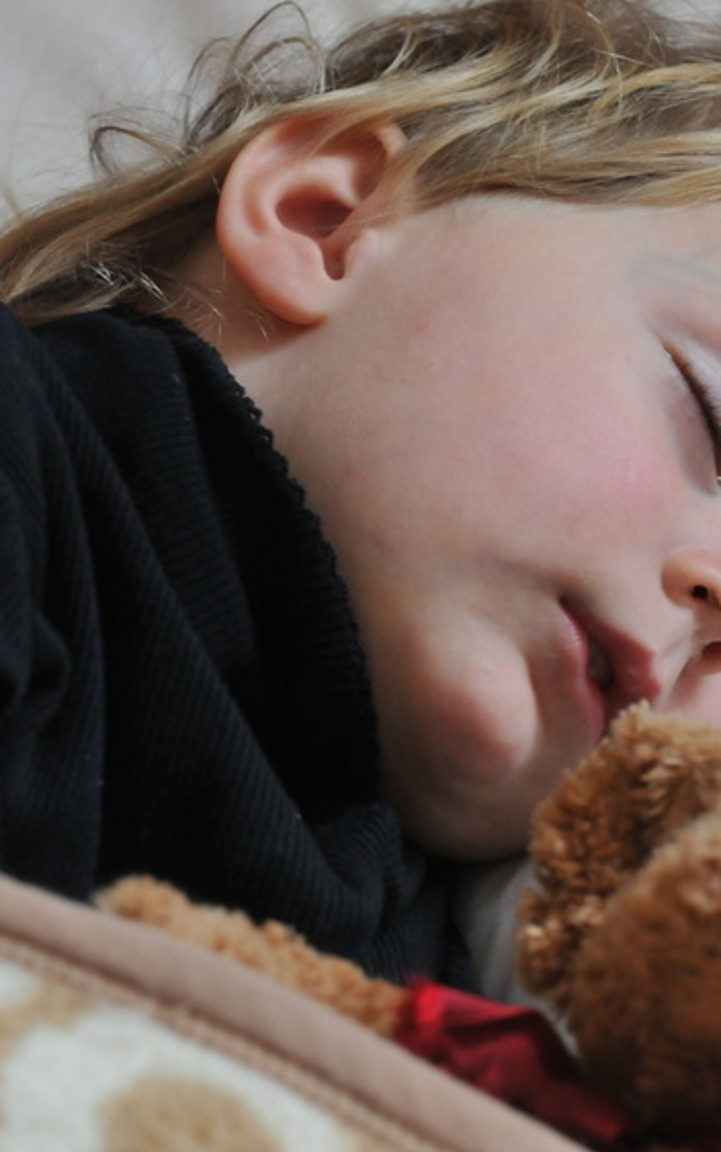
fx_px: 9429
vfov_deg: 7.0
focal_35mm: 300
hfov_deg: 4.4
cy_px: 576
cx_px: 571
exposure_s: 1/40
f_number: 6.3
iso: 1000
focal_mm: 130
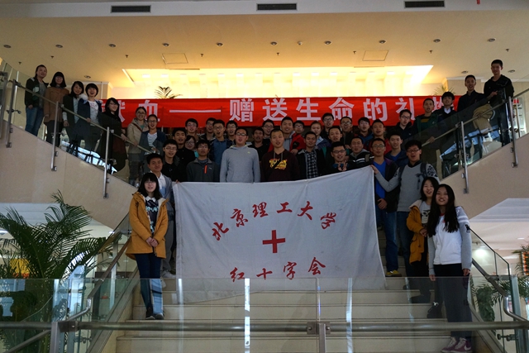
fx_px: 529
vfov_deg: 36.9
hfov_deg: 53.1
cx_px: 264
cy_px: 176
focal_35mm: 36
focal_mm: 24
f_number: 4.5
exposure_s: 1/60
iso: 800
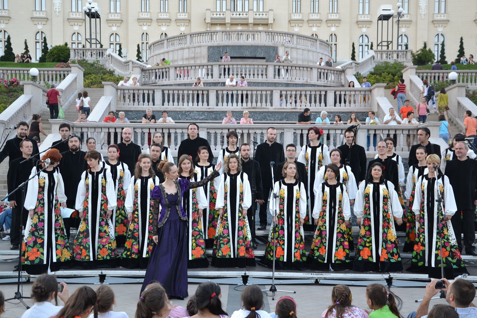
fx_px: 676
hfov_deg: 38.9
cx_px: 238
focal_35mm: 51
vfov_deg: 26.5
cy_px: 159
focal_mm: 34
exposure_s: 1/80
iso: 400
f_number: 4.5
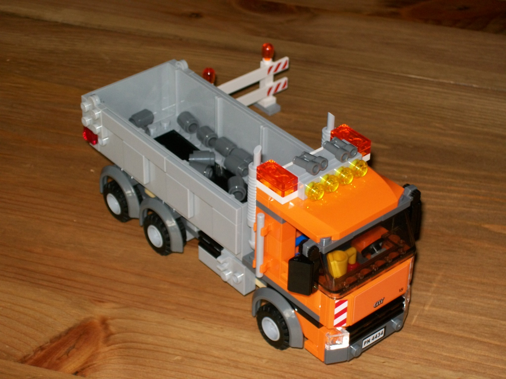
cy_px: 190
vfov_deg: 17.0
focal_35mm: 87
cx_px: 253
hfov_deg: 22.5
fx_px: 1272
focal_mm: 14.3
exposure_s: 1/50
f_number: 4.3
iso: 80
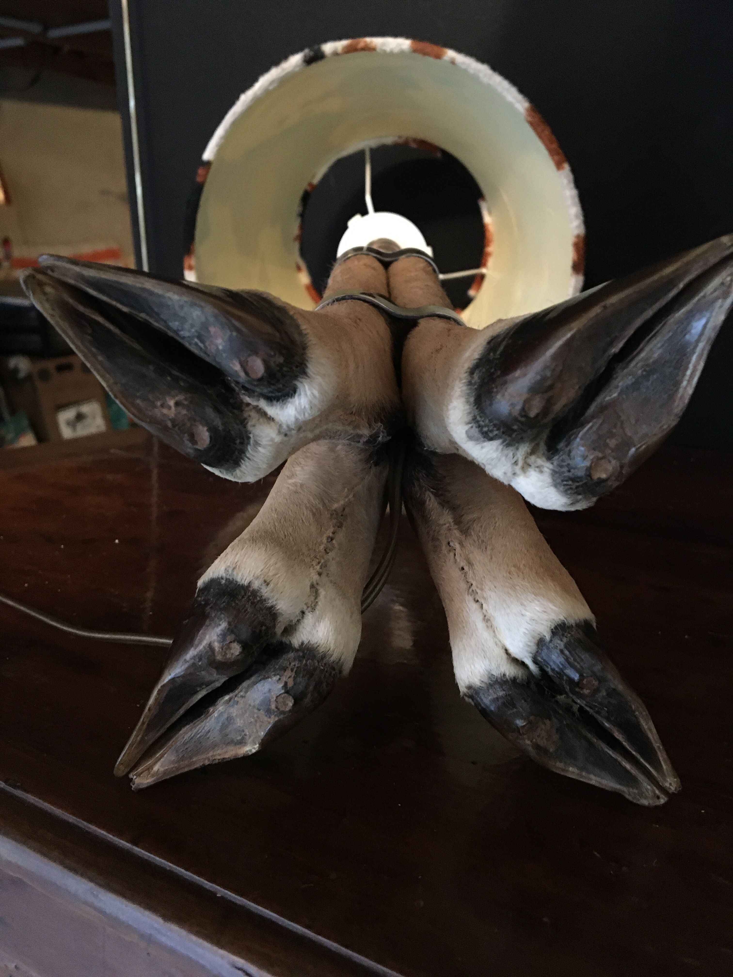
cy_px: 488
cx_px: 366
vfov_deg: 61.7
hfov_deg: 48.2
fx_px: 819
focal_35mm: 29
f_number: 2.2
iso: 400
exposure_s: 1/17
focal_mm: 4.15
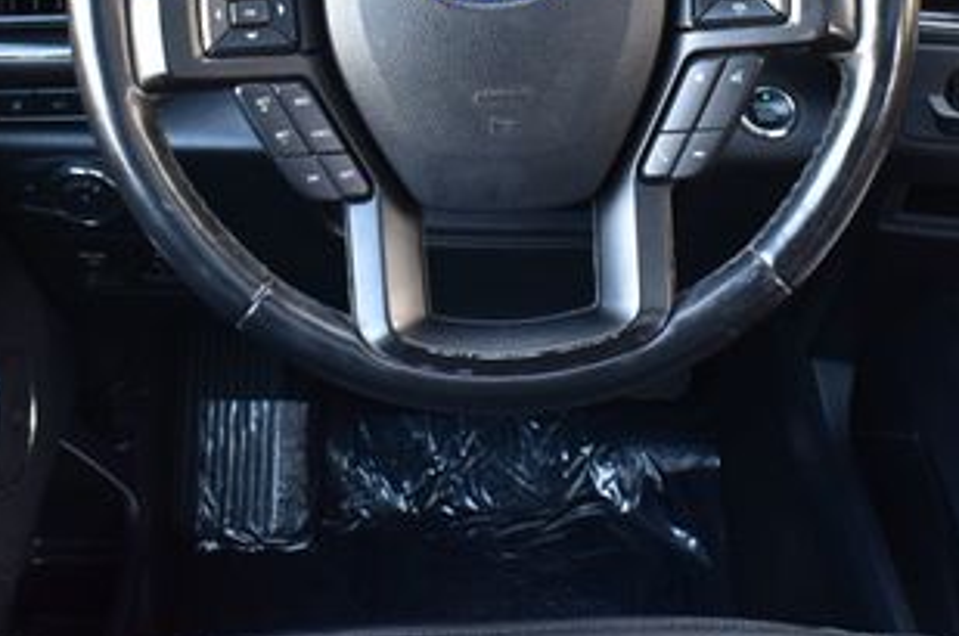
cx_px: 521
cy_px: 74
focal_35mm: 56
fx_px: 1489
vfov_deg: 23.5
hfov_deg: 35.7
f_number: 6.3
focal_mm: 18
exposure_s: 1/15
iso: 500
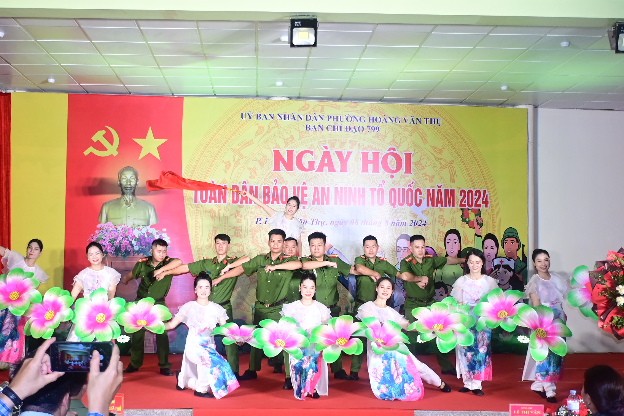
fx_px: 832
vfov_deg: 28.1
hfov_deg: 41.1
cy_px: 218
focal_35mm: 48
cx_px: 288
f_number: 4
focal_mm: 27
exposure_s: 1/200
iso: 1000
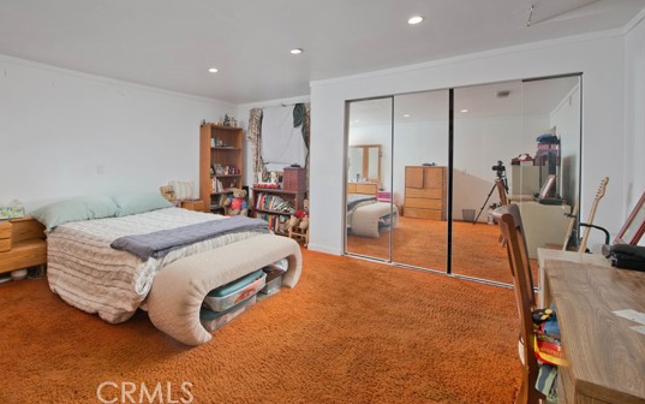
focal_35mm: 17
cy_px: 153
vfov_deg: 67.1
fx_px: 299
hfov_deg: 93.3
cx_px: 262
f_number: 5.6
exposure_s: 1/125
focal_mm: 14
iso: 400
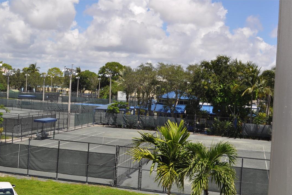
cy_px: 99
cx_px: 147
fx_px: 398
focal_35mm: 49
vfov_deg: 27.5
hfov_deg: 40.3
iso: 200
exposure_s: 1/200
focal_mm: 32
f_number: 14
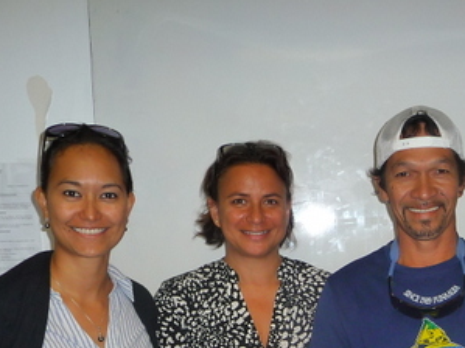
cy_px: 370
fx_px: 806
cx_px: 387
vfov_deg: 23.1
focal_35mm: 60
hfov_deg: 31.2
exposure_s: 1/30
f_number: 3.3
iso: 160
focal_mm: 4.7
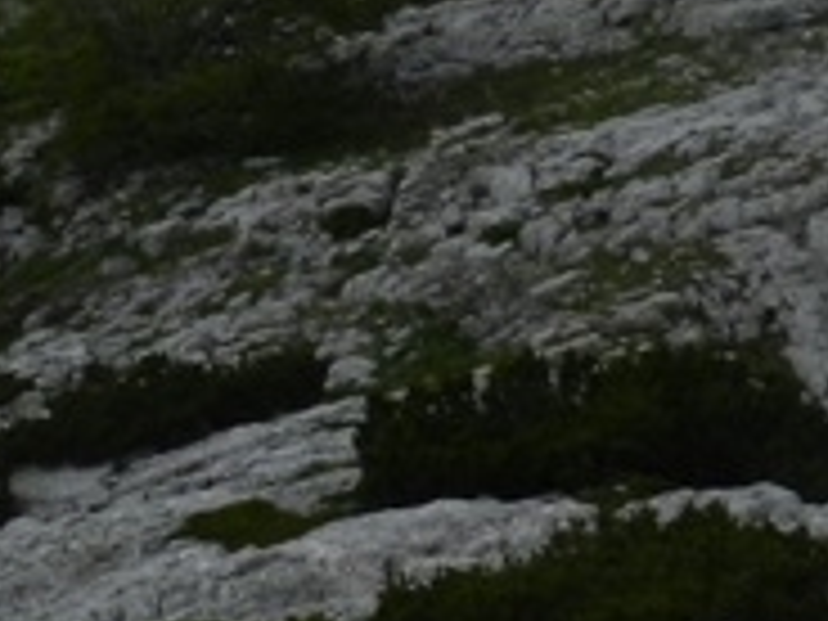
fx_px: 3062
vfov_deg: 11.0
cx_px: 153
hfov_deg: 15.3
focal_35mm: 128
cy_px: -405
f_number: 4.5
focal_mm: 4
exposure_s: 1/800
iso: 160
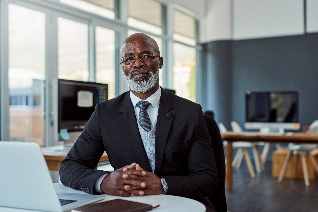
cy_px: 106
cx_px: 159
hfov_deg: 39.6
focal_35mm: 50
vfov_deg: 27.0
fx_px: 442
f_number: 2.2
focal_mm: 50
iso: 320
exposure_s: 1/250
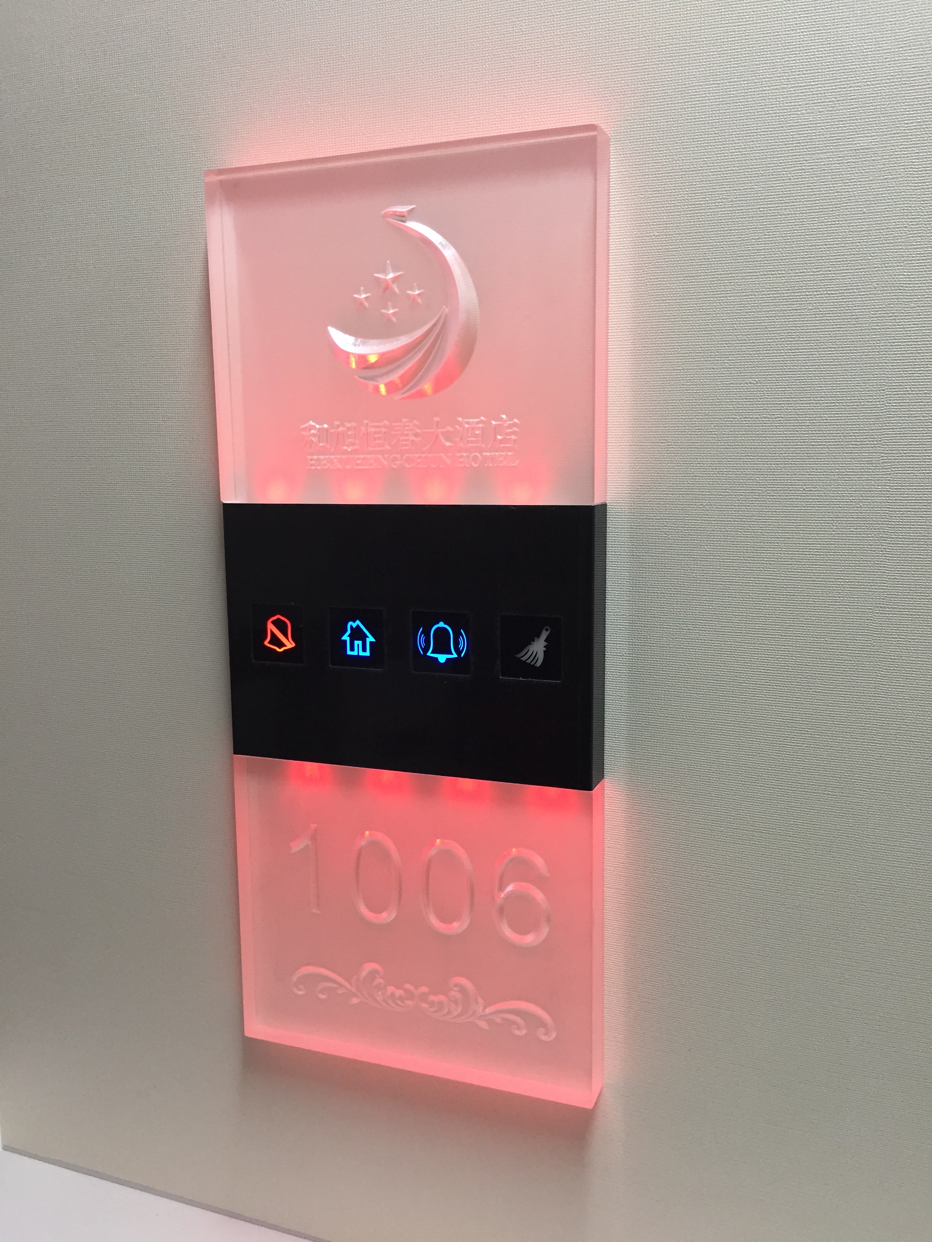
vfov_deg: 61.7
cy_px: 621
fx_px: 1041
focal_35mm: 29
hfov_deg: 48.2
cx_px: 466
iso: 160
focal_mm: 4.15
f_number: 2.2
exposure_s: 1/33
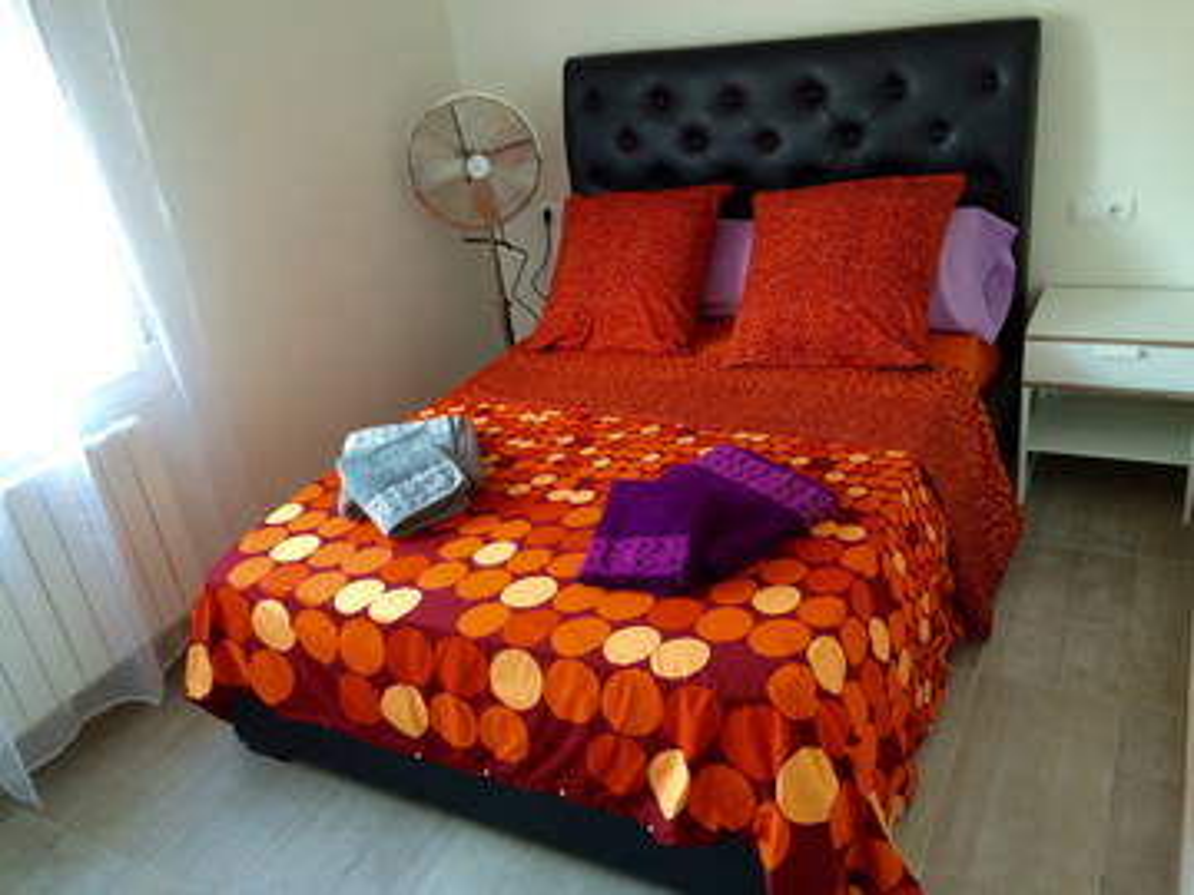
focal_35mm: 29
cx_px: 597
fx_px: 1000
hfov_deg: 61.7
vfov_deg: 48.2
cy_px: 448
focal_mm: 4.15
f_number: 2.2
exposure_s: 1/33
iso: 125
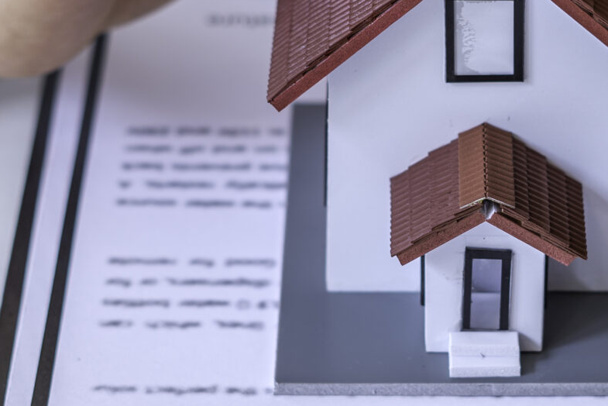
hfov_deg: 12.6
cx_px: 458
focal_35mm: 163
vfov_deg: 8.4
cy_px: 158
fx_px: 2754
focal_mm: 50
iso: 125
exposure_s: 1/160
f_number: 3.2
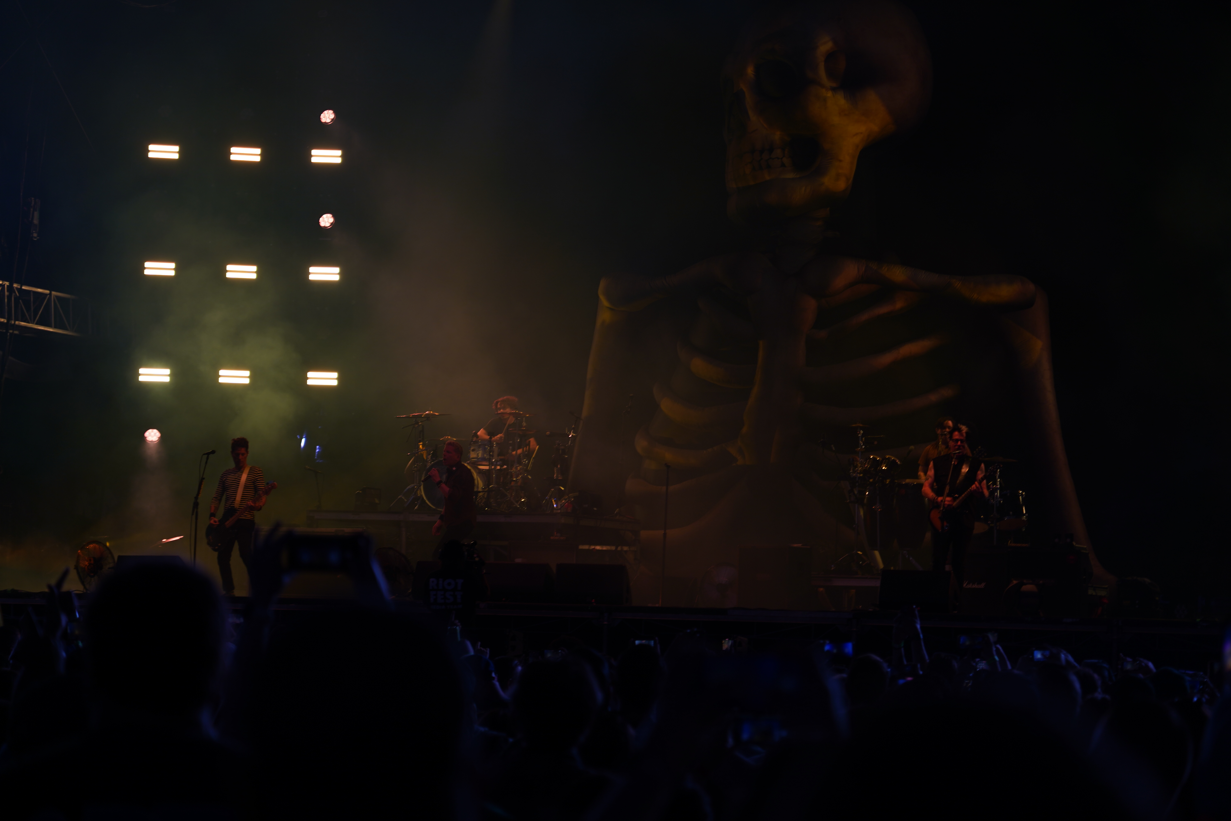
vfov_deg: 13.0
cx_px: 616
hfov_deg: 19.5
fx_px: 3590
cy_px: 410
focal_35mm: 105
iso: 200
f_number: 4
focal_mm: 105
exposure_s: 1/125
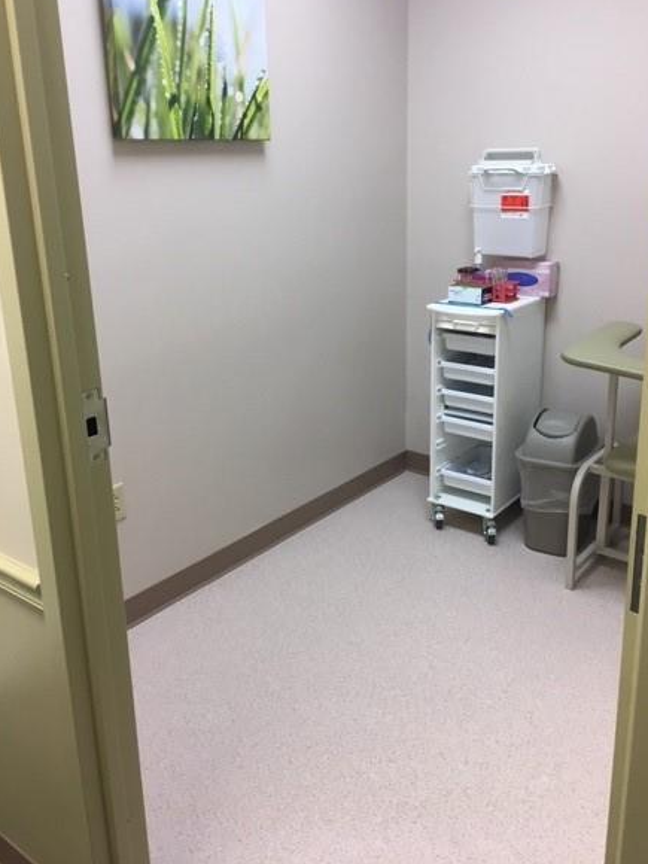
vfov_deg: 56.7
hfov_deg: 44.1
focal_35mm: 32
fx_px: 799
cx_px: 353
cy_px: 389
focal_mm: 4.15
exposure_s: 1/30
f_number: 2.2
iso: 32
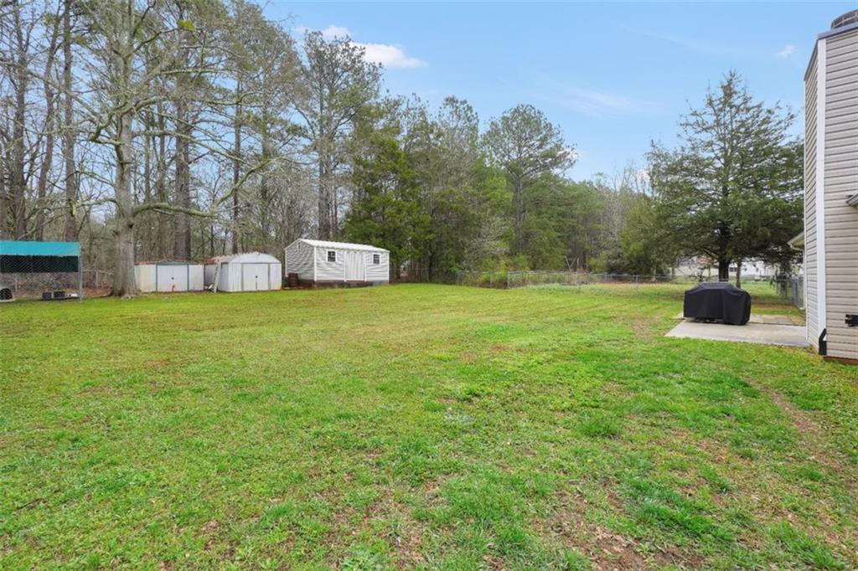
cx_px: 429
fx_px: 357
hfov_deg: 100.4
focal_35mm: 15
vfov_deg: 77.3
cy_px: 286
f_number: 6.3
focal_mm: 10
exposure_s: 1/100
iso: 100
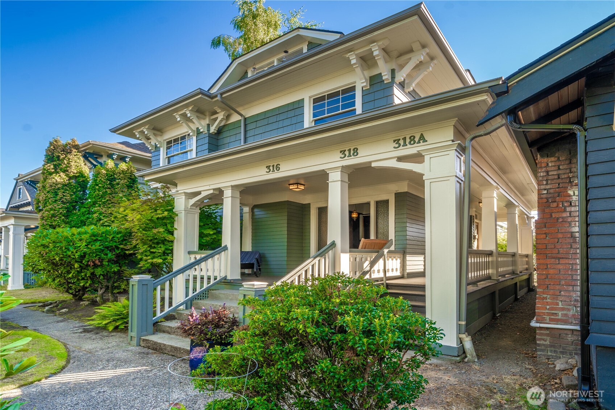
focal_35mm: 13
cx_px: 308
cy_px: 205
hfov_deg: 108.3
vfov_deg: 85.4
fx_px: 222
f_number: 8
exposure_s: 1/40
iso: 100
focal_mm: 13
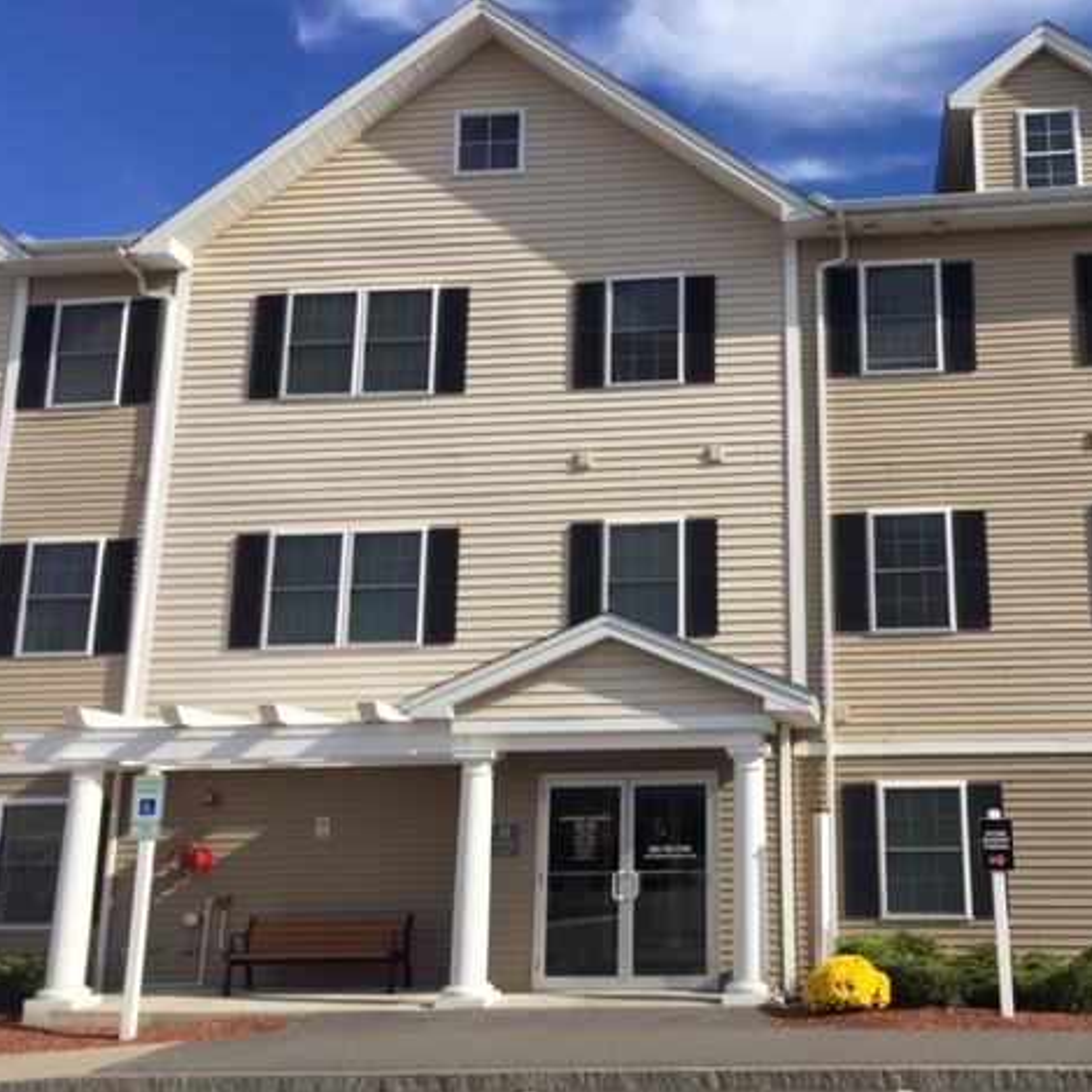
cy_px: 556
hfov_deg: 46.4
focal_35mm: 35
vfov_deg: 47.2
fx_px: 1249
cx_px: 733
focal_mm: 4.15
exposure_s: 1/2326
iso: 32
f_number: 2.2
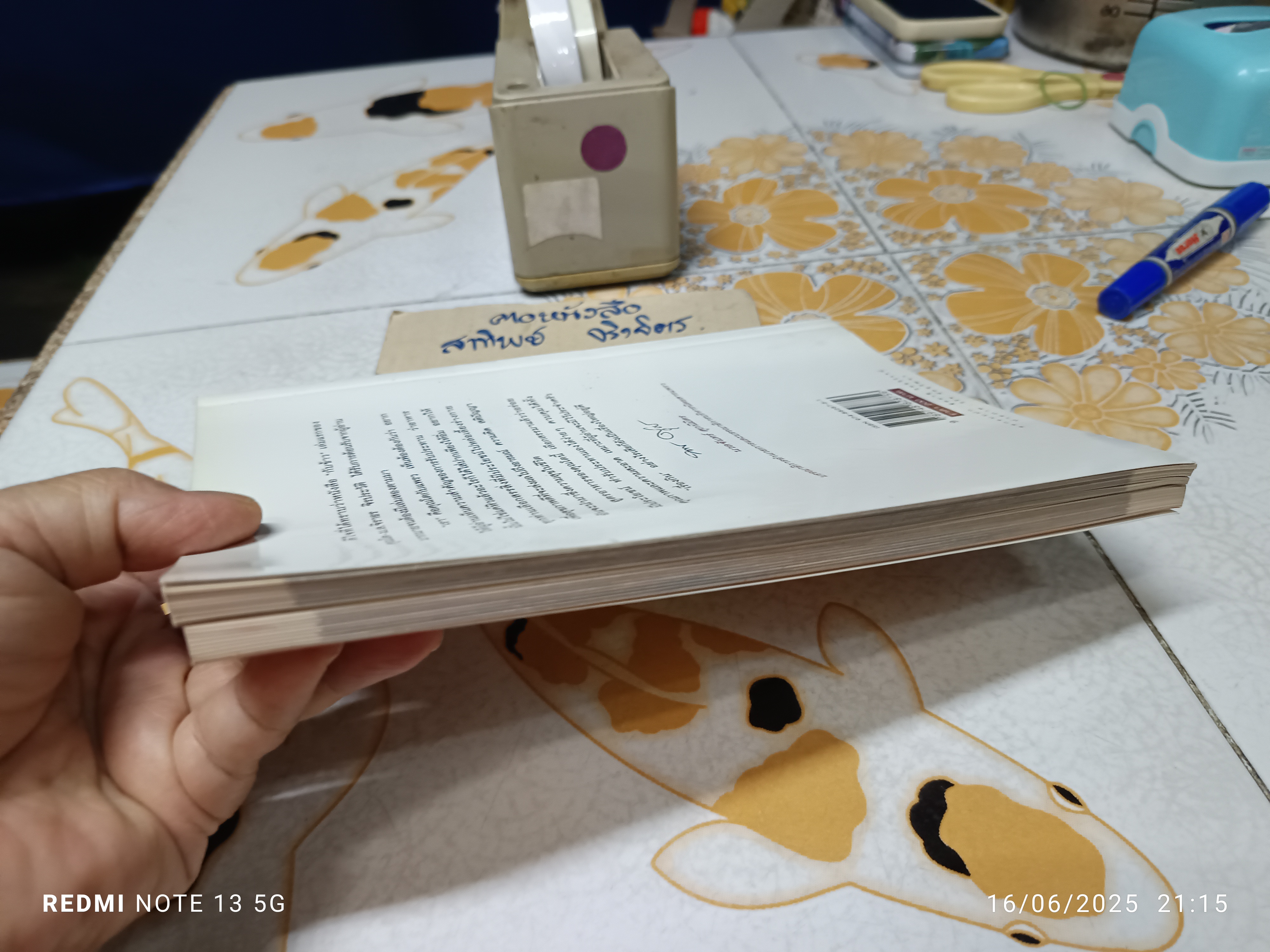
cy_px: 476
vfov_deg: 56.8
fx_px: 881
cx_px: 635
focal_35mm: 24
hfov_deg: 71.6
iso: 985
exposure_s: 1/25
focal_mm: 5.31
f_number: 1.7
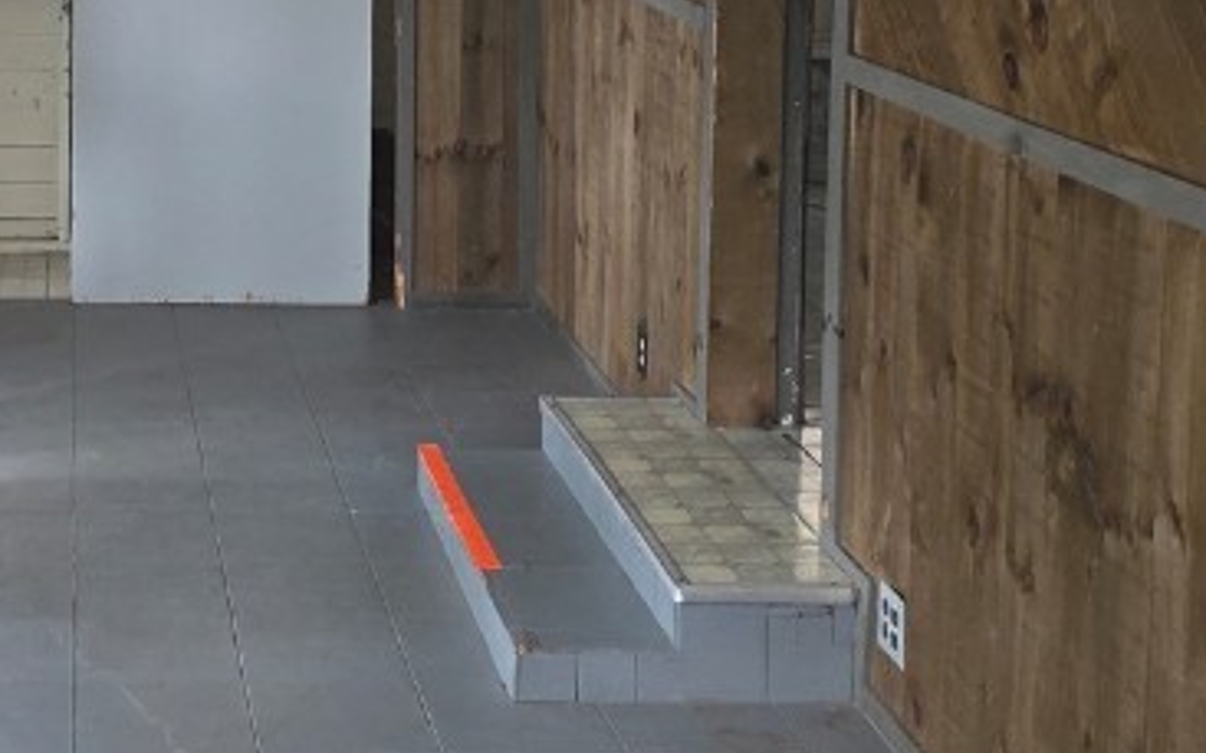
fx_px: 2234
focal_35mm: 68
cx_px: 148
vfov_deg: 18.6
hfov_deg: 29.1
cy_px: -3
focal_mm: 6.25
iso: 160
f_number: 1.7
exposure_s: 1/24
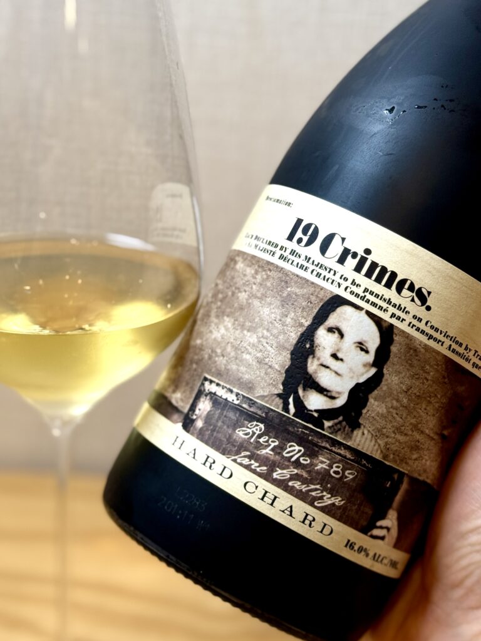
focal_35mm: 48
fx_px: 889
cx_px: 240
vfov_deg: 39.7
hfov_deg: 30.3
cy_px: 320
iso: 80
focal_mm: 6.76
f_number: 1.78
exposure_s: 1/120
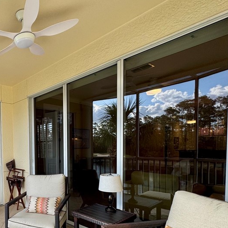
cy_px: 157
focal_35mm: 24
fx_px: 179
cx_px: 15
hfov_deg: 54.8
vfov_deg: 62.9
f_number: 2.2
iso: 64
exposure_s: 1/99
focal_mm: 2.22
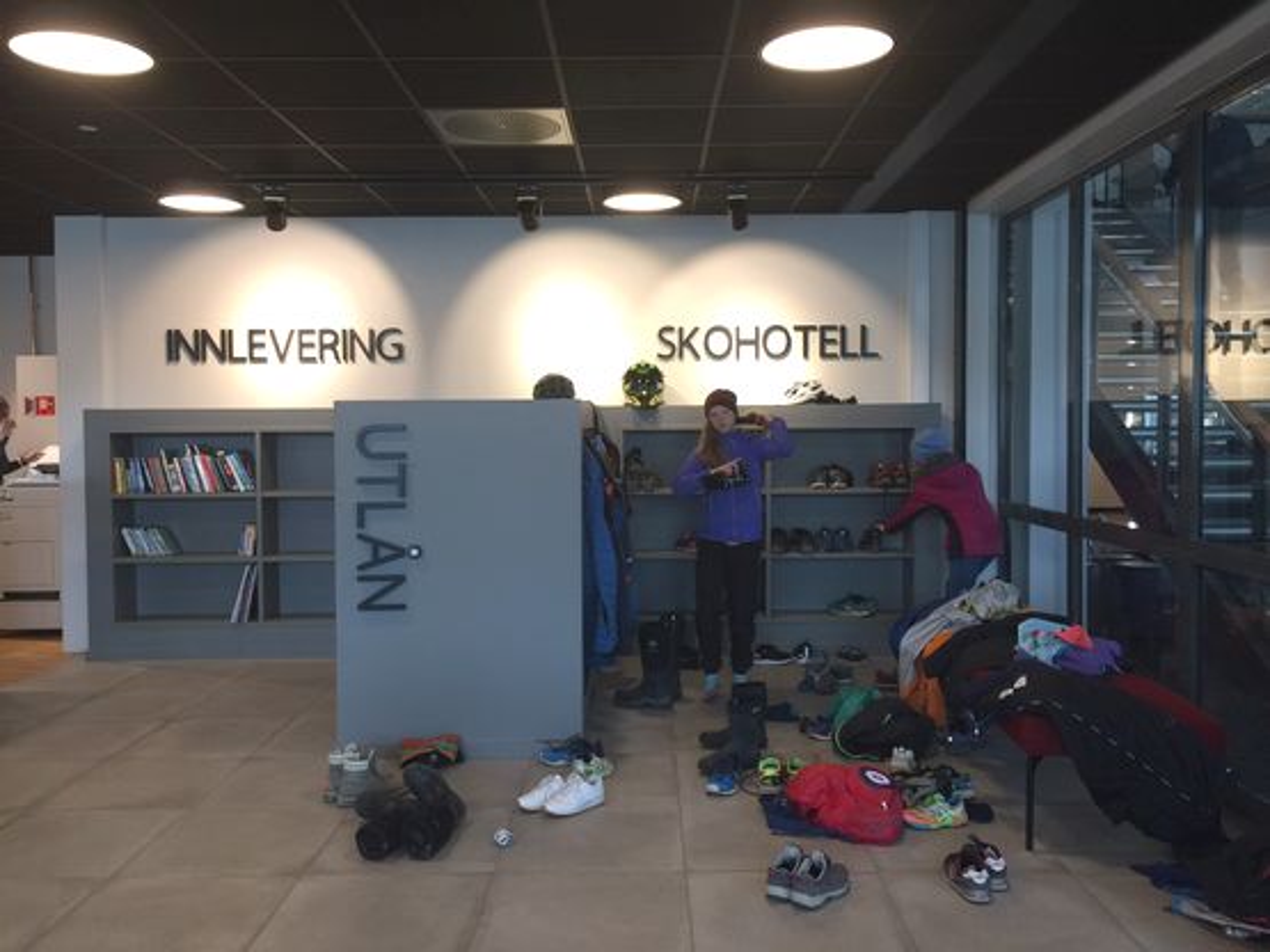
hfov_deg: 61.7
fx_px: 1064
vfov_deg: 48.2
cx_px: 635
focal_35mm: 29
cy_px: 476
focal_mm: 4.15
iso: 40
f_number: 2.2
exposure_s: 1/33
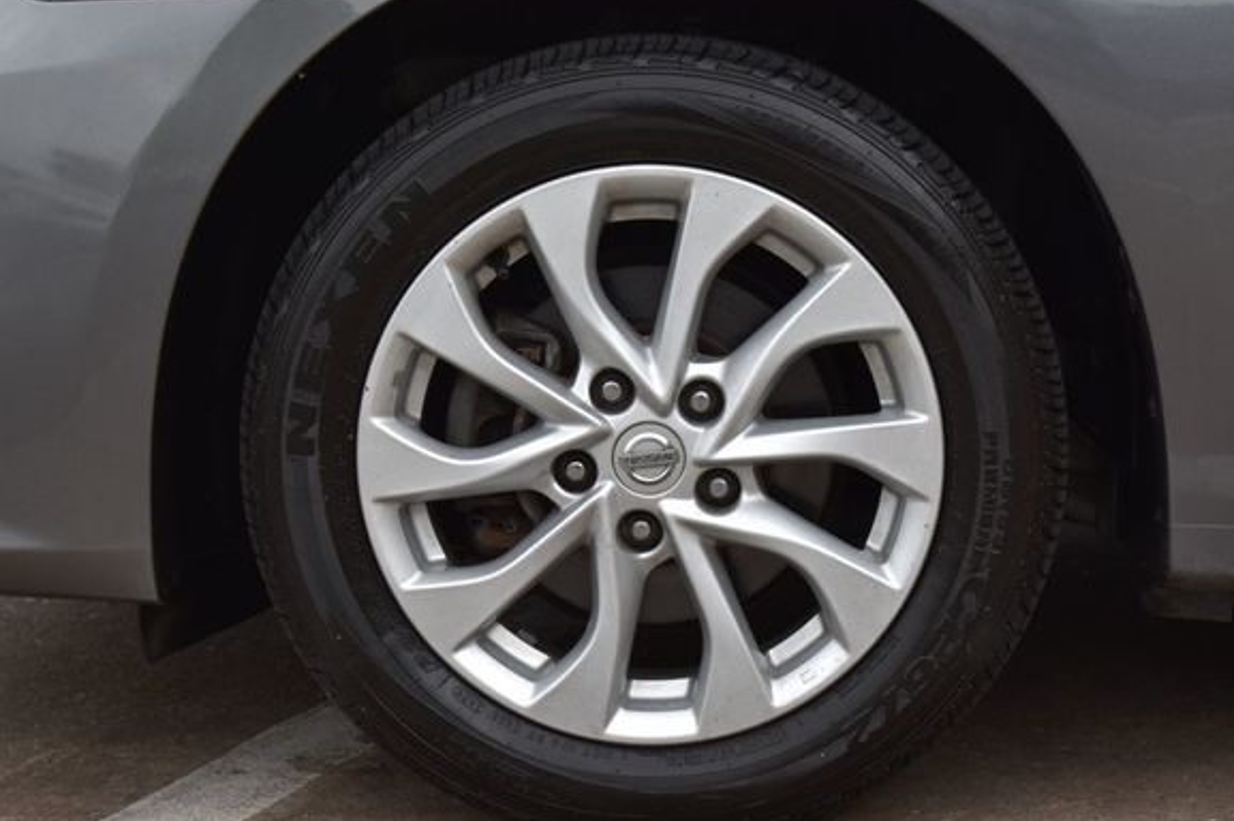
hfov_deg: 22.3
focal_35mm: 92
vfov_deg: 14.9
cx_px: 616
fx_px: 3136
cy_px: 428
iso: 400
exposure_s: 1/200
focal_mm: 55
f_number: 10
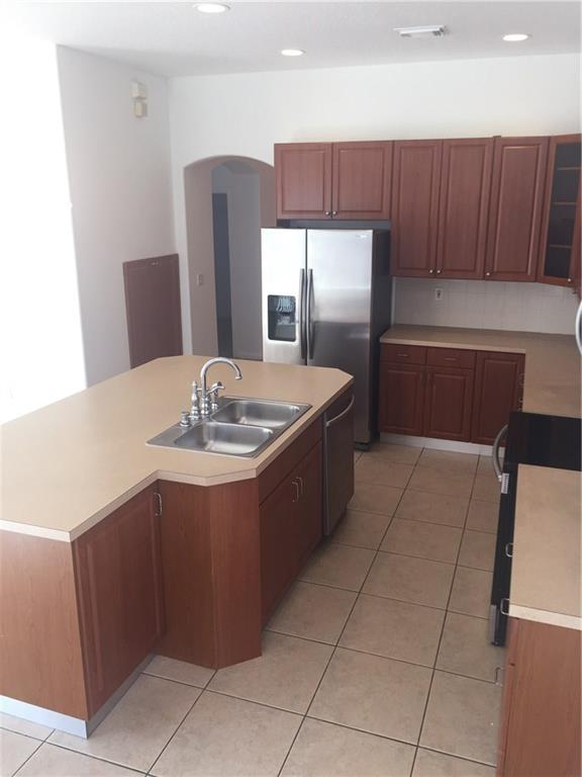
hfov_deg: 48.2
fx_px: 650
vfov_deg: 61.7
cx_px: 291
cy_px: 388
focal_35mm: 29
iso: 50
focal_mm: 4.15
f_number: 2.2
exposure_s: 1/120
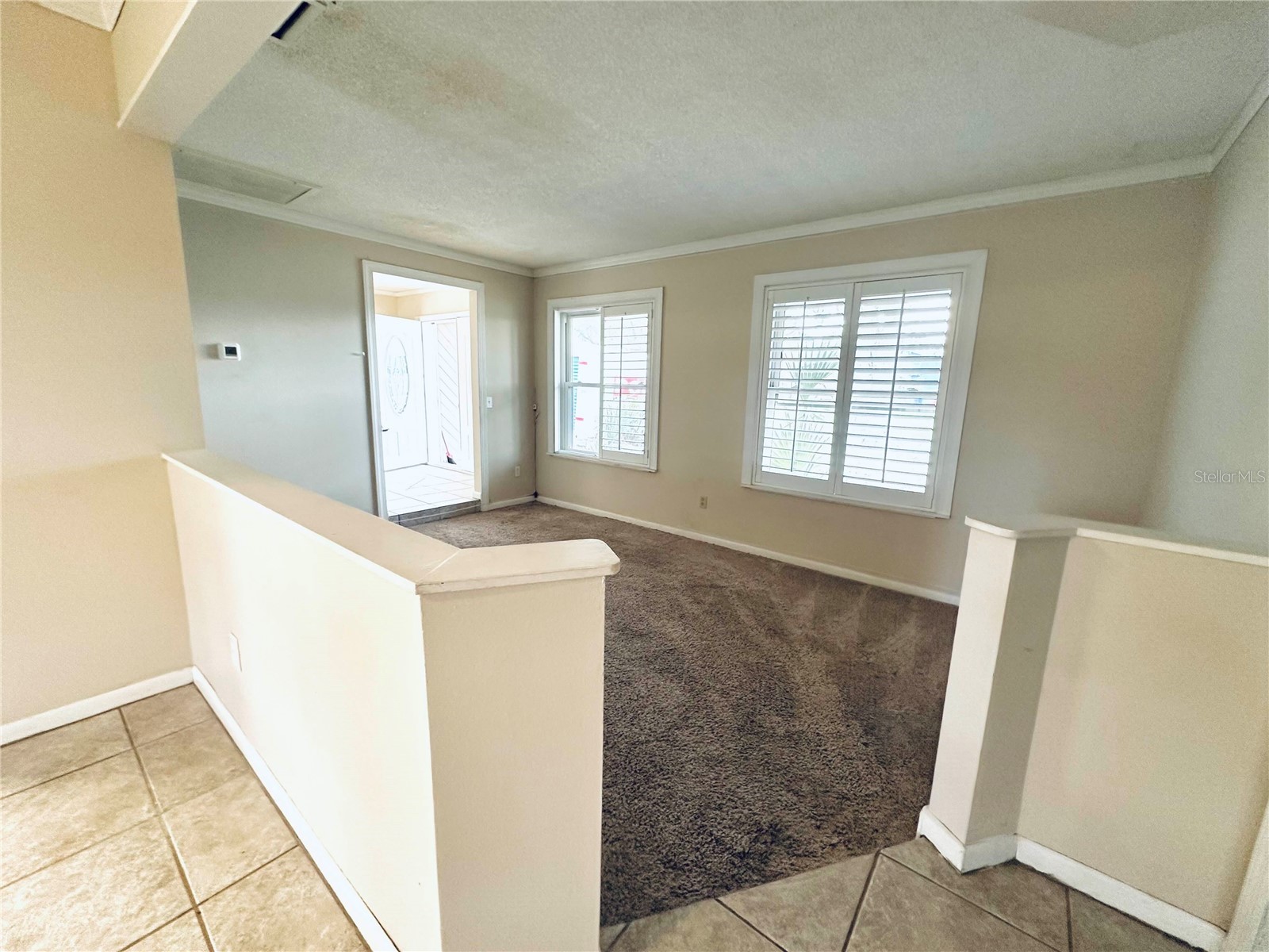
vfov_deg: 85.7
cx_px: 634
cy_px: 476
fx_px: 513
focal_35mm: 14
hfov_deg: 102.1
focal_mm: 2.22
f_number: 2.2
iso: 200
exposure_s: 1/60
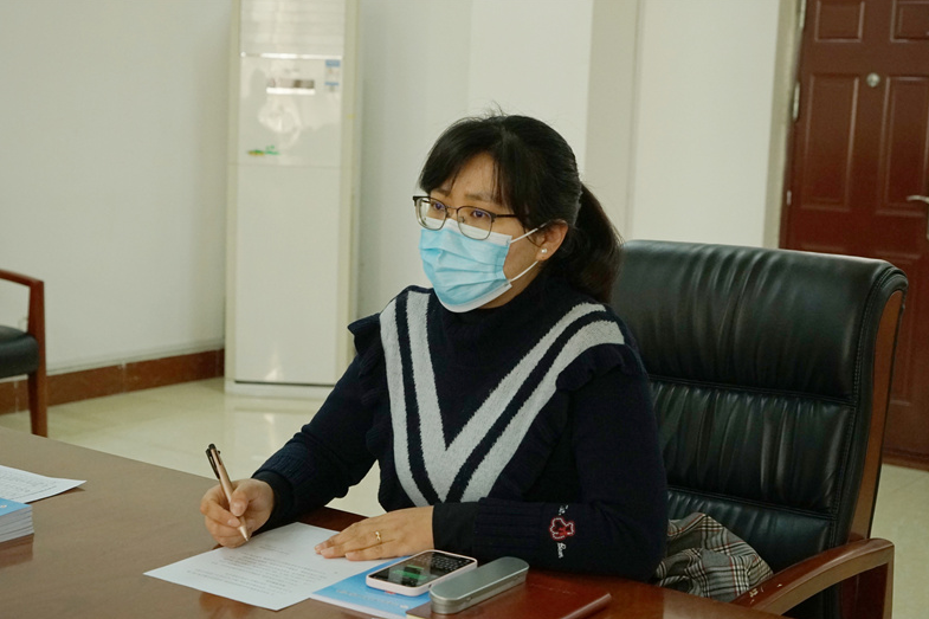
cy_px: 312
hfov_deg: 38.2
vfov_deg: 26.0
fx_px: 1342
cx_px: 464
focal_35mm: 52
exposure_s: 1/125
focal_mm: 51
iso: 2500
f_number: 5
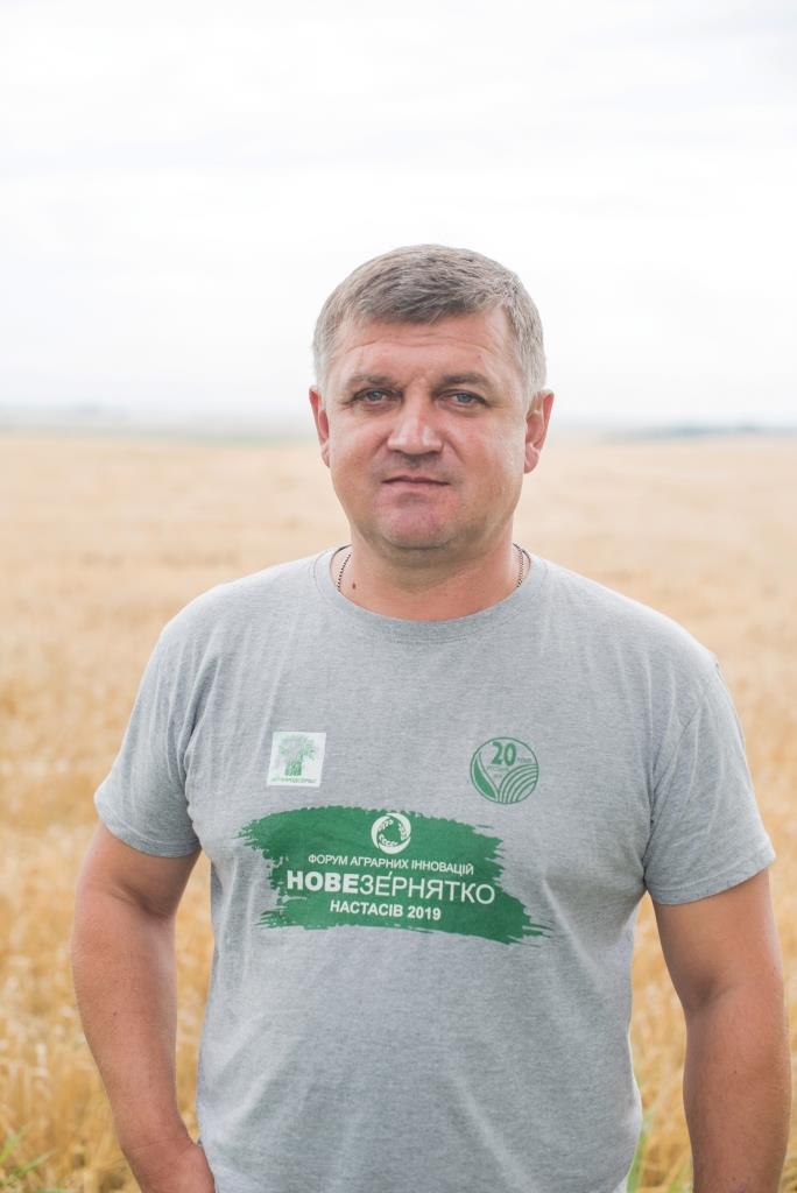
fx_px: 1658
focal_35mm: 50
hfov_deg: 27.0
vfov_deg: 39.6
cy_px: 596
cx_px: 398
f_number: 3.5
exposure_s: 1/640
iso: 320
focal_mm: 50
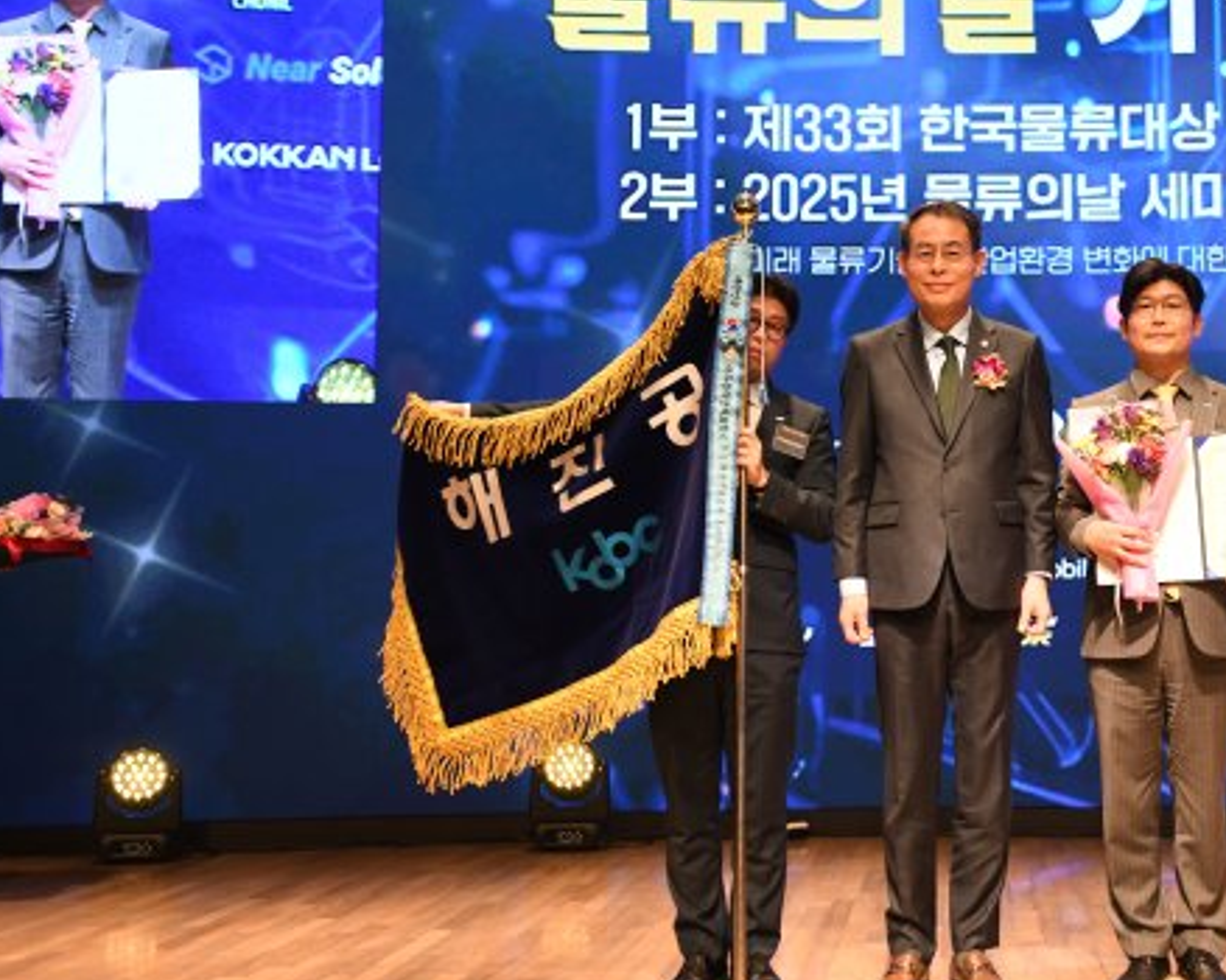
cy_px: 377
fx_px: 2176
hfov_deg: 30.8
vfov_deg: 25.3
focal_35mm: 60
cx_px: 966
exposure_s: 1/160
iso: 800
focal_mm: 35
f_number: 2.8
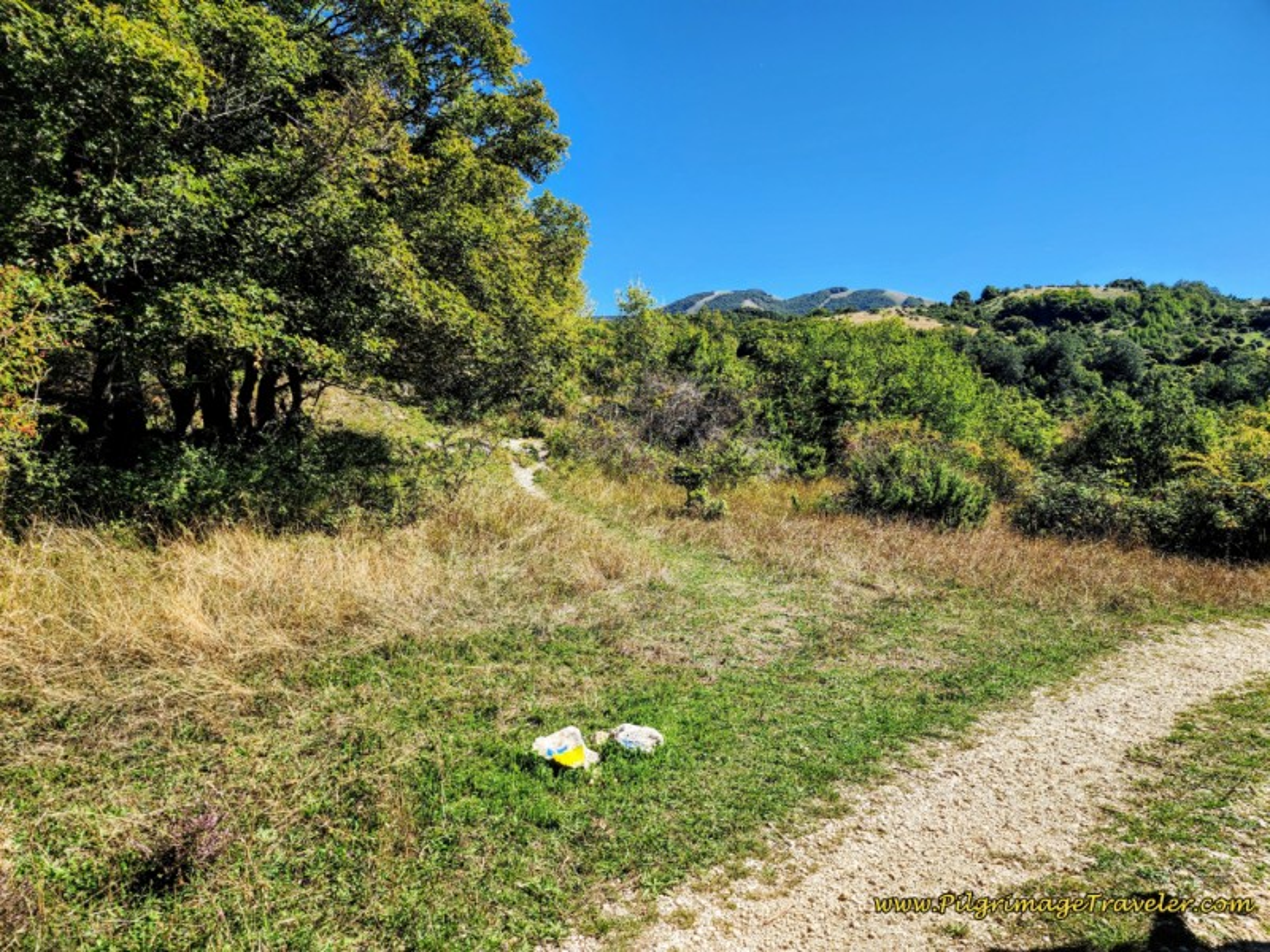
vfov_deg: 58.9
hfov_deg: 73.9
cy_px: 476
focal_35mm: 23
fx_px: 844
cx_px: 635
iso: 12
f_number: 1.8
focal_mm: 6.4
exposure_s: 1/697
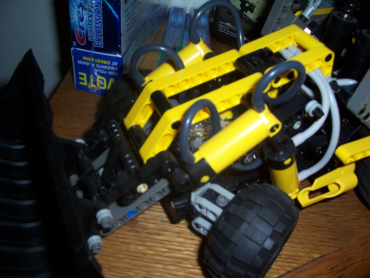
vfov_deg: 41.8
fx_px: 363
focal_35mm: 34
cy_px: 139
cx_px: 185
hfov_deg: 54.0
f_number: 2.7
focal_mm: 5.6
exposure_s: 1/60
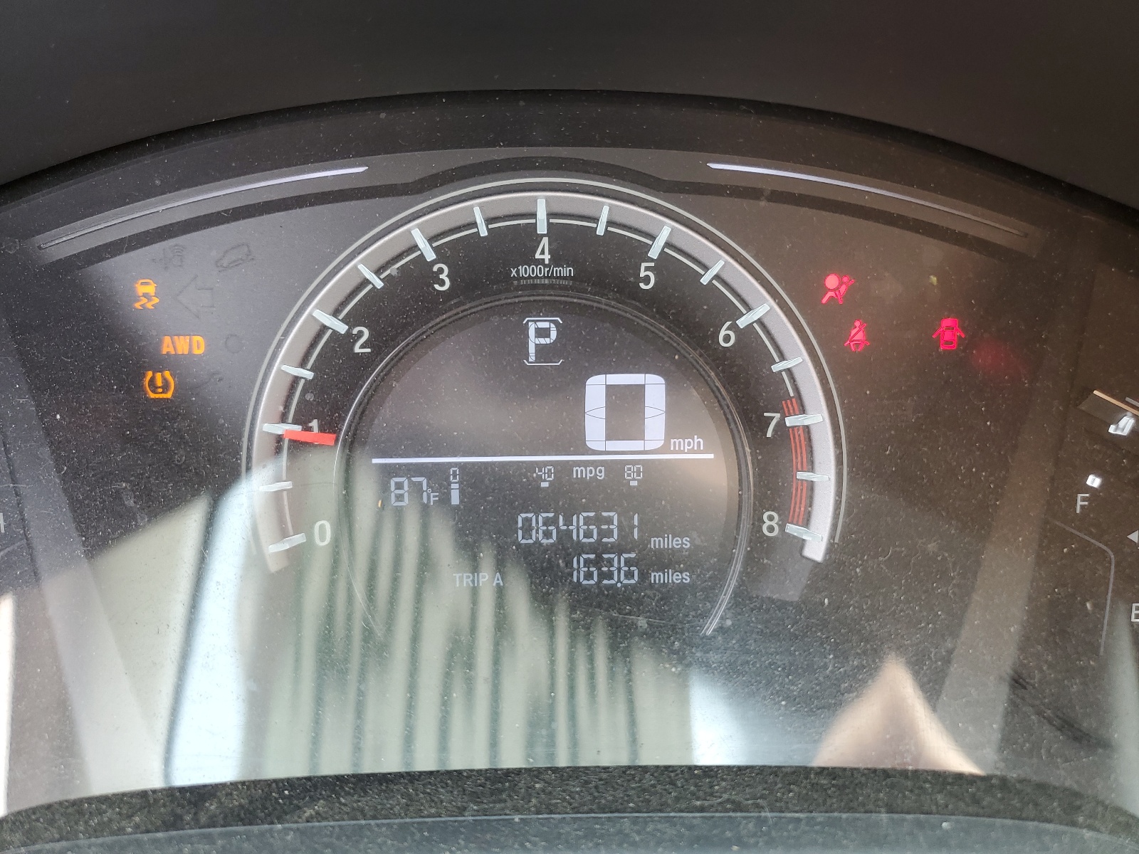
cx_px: 570
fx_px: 856
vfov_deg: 53.1
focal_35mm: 26
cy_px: 427
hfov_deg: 67.3
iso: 55
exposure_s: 1/60.2
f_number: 1.5
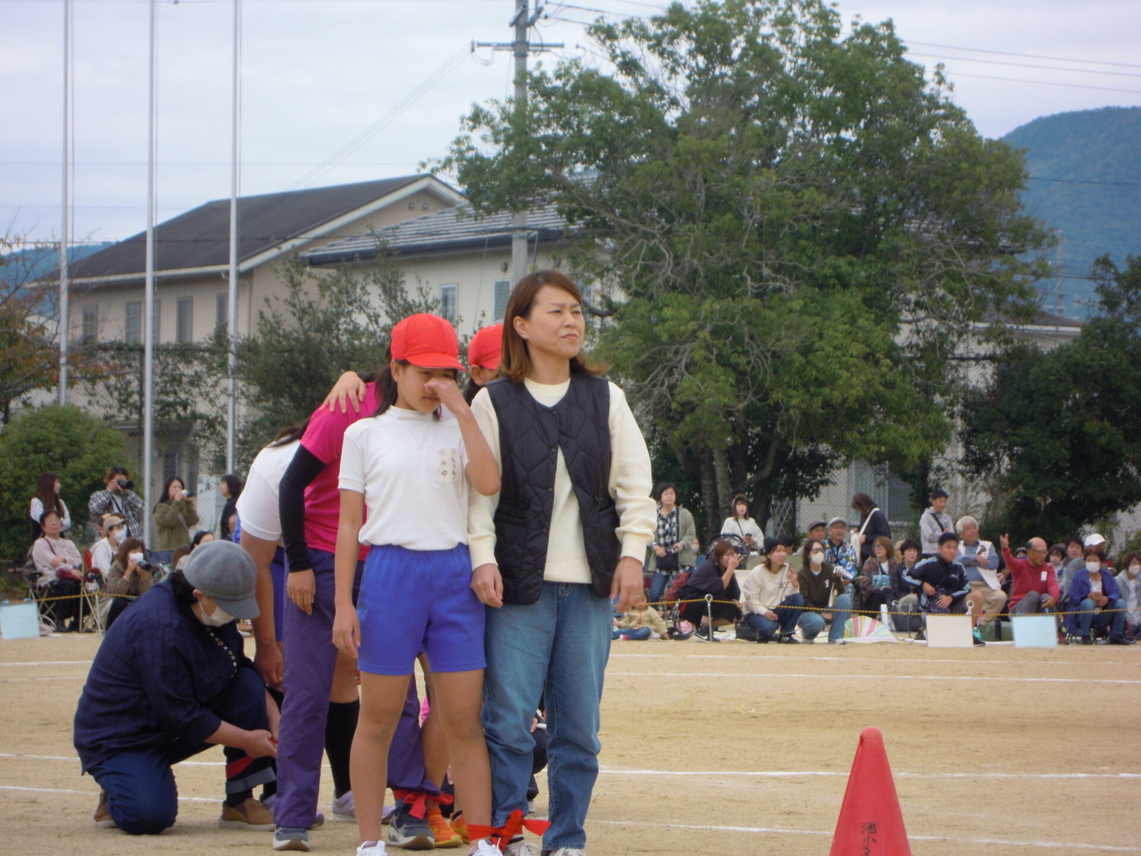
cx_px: 570
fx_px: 4615
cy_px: 428
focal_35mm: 140
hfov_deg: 14.1
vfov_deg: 10.6
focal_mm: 25
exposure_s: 1/100
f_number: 6.6
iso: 100
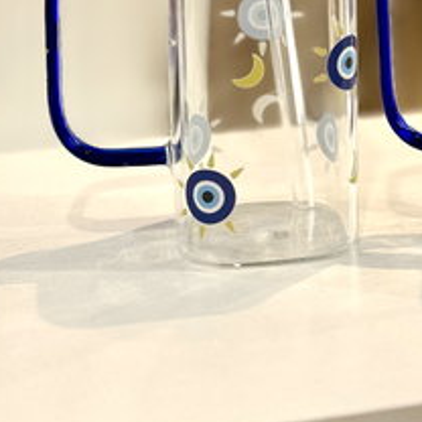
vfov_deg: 15.6
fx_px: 1503
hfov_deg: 15.8
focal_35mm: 109
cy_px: -29
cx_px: 379
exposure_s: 1/121
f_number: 1.78
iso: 50
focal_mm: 6.76
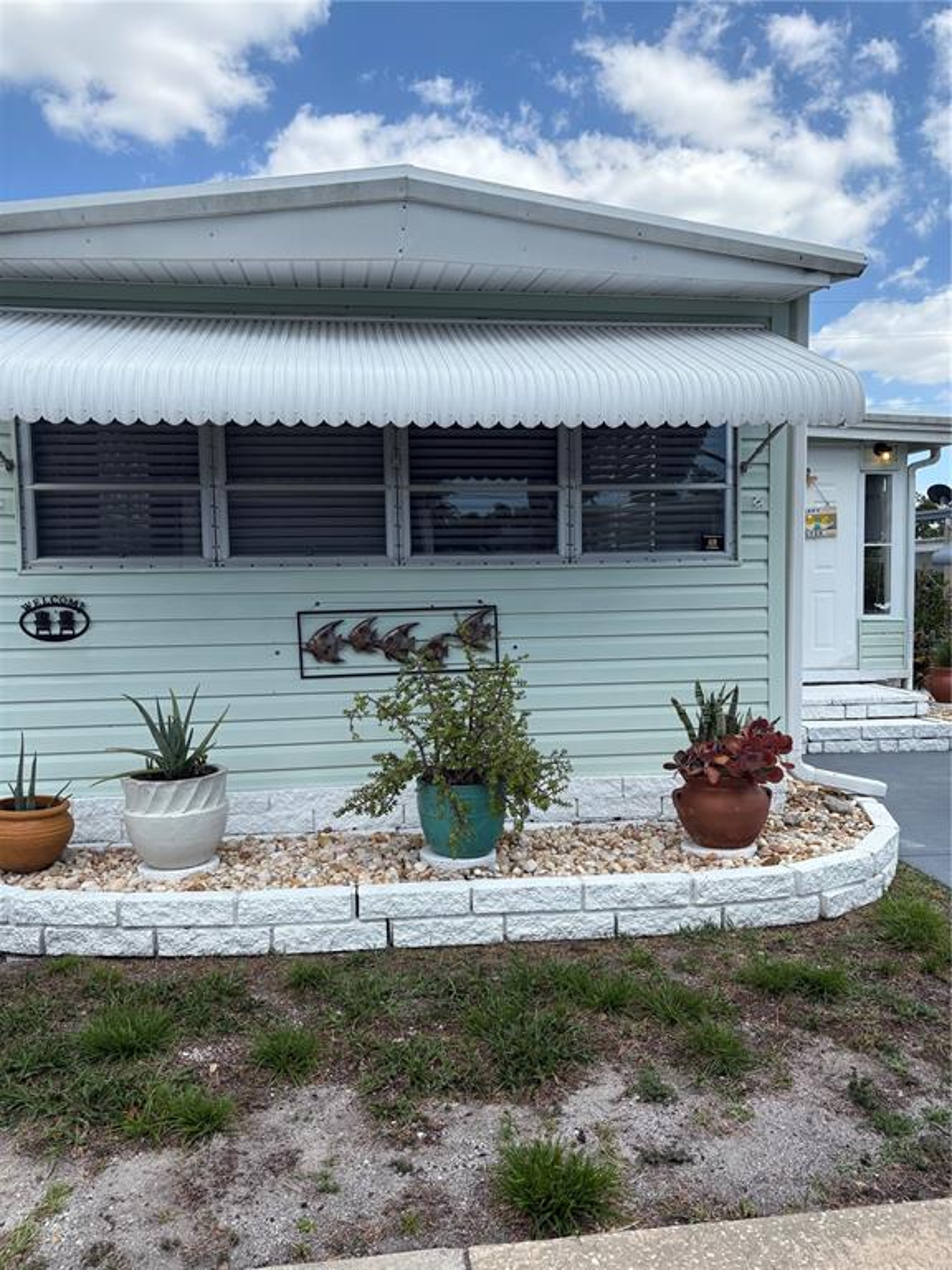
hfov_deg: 53.1
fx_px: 953
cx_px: 476
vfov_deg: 67.3
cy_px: 635
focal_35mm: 26
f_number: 1.6
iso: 50
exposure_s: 1/2451
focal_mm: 5.96
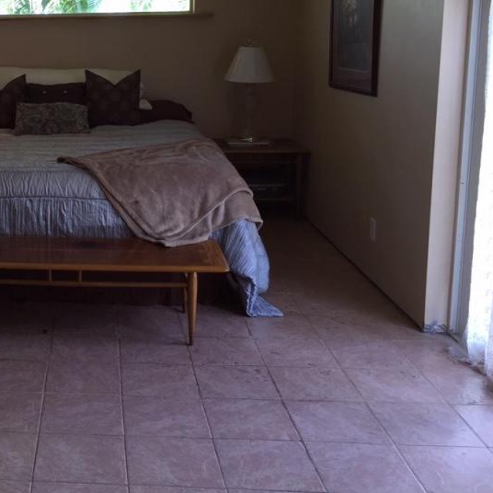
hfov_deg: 32.5
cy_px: 148
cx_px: 24
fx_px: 790
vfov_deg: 34.2
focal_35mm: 49
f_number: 2.2
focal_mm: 4.15
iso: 32
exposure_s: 1/30
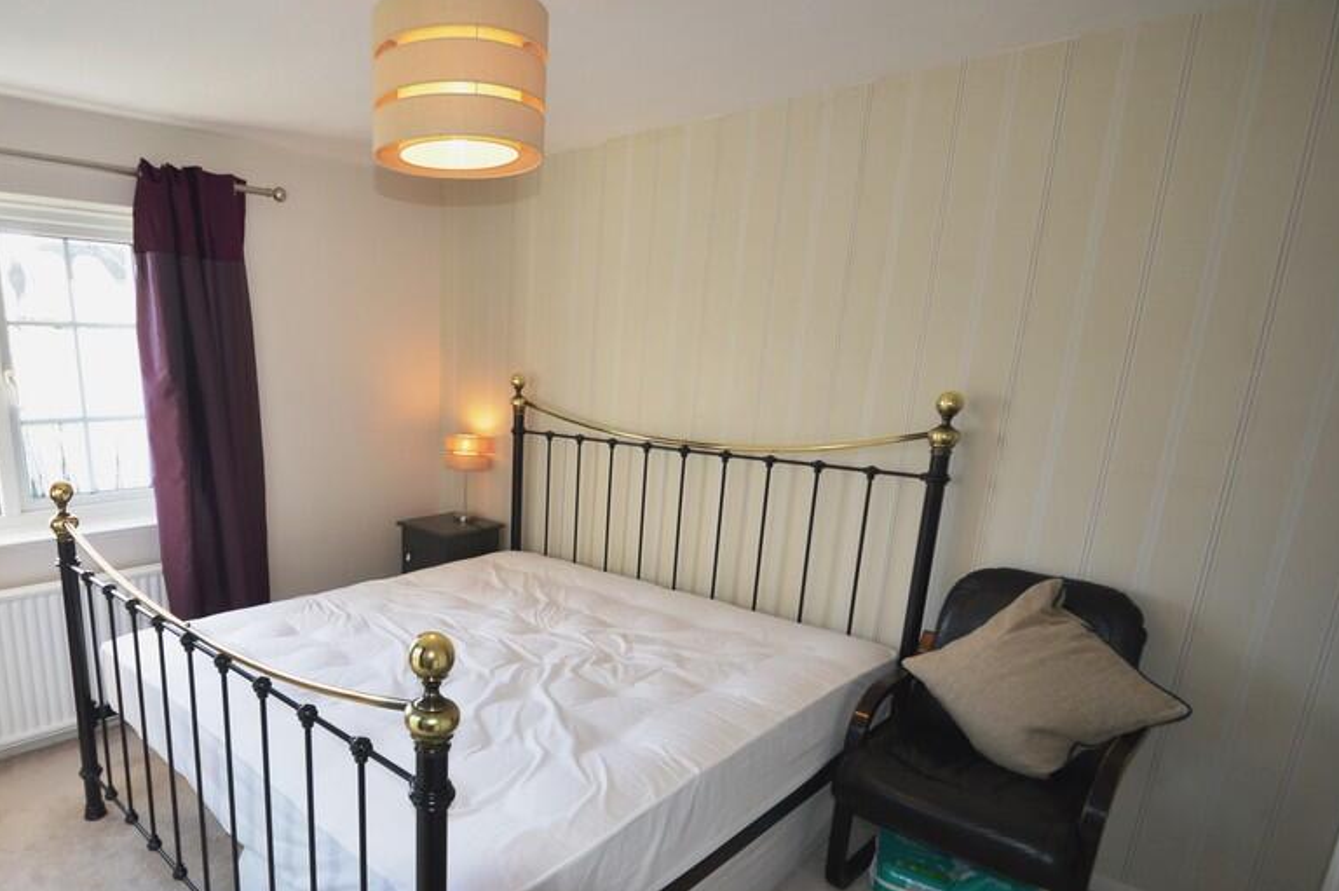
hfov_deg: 81.7
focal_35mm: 20
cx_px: 467
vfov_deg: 61.1
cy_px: 552
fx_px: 743
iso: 400
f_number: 4
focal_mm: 10
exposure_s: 1/100
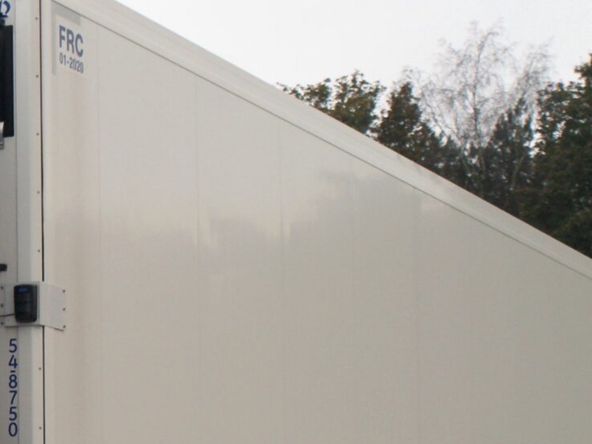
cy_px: 376
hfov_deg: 12.6
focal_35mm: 151
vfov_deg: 9.8
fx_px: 2583
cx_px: -182
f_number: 5
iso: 320
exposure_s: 1/50
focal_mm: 30
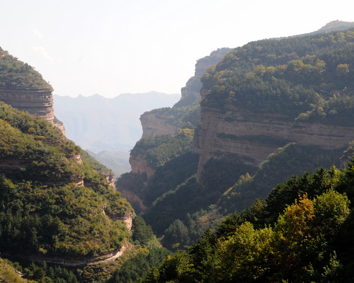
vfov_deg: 18.7
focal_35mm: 82
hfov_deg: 23.3
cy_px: 142
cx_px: 170
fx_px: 859
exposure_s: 1/125
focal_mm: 48
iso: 400
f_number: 14
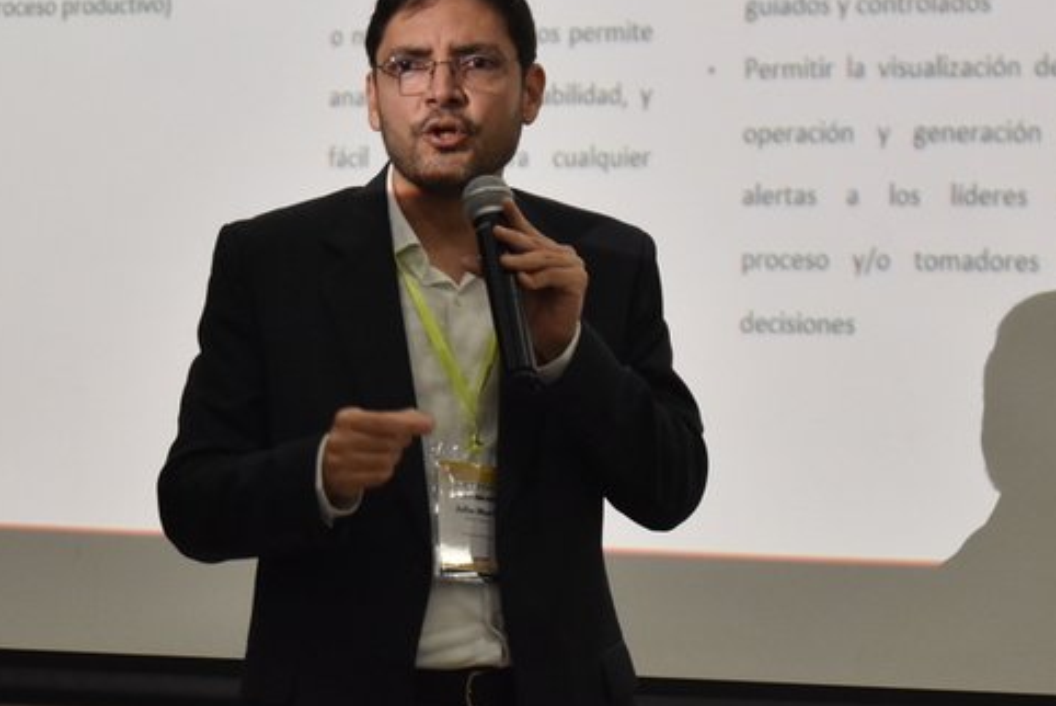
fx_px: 6024
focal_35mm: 205
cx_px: 142
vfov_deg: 6.7
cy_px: 482
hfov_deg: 10.0
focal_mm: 55
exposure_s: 1/60
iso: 1250
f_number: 5.6
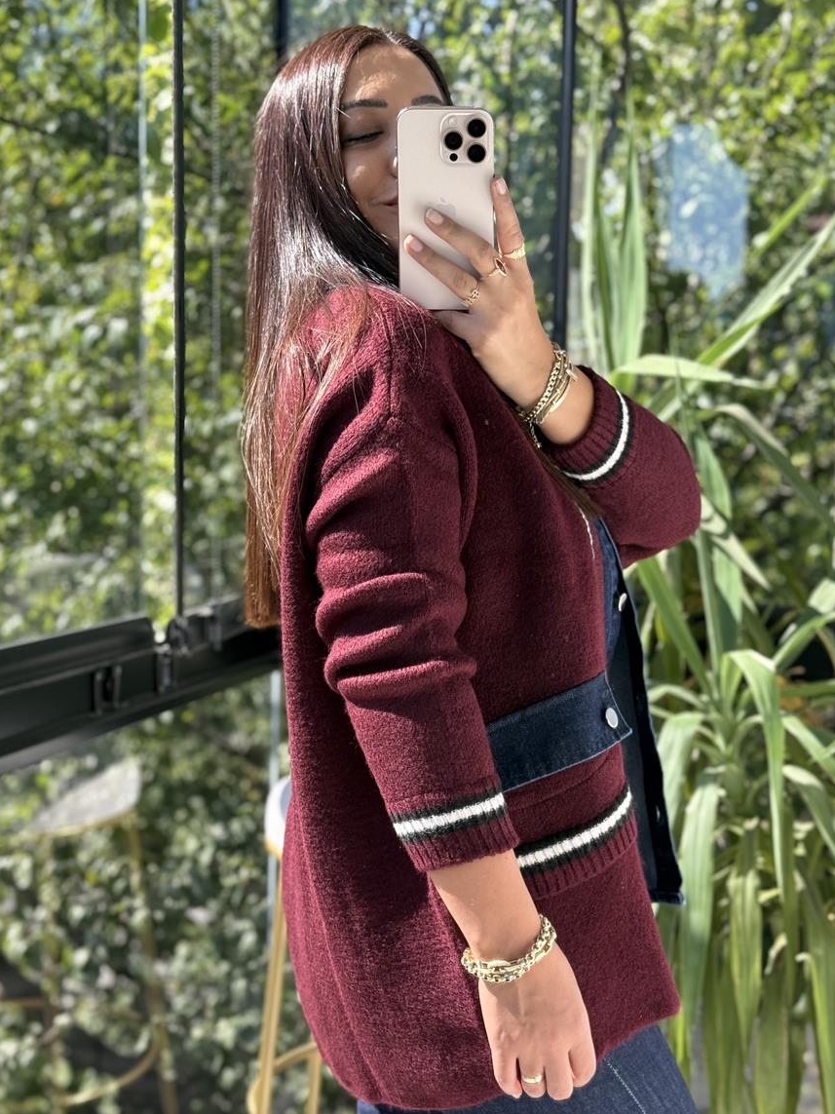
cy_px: 624
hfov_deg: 26.1
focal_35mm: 56
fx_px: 1801
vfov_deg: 34.3
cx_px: 476
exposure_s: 1/534
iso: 64
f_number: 1.78
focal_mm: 6.76
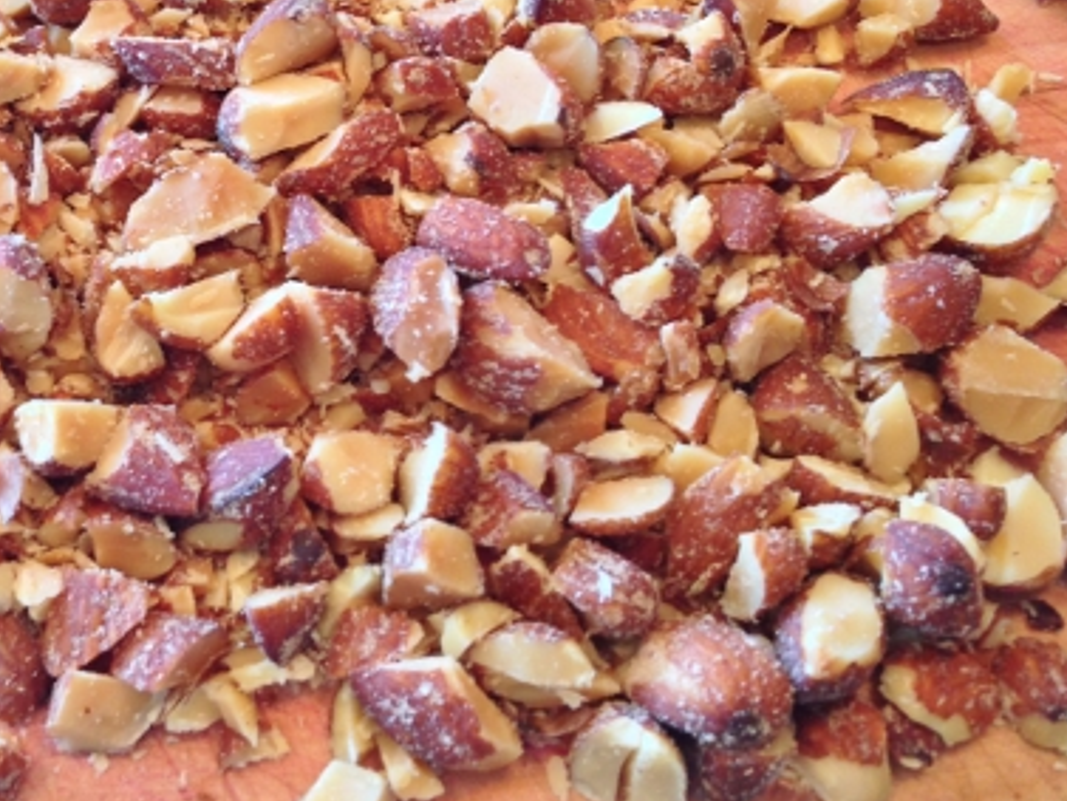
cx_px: 263
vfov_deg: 25.8
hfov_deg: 33.6
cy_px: 190
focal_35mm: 56
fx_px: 1727
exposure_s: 1/20
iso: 64
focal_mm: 4.12
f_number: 2.4
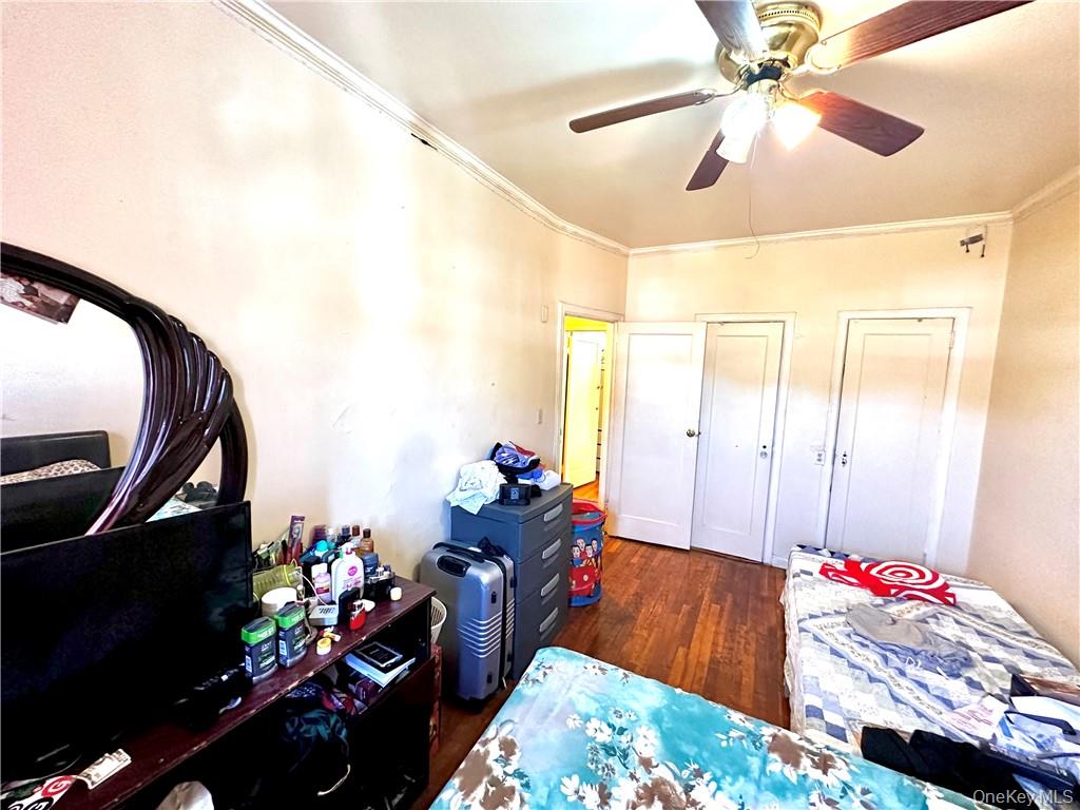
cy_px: 405
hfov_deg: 102.1
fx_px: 437
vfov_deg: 85.7
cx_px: 540
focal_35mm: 14
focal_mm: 2.22
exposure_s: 1/60
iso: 640
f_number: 2.2
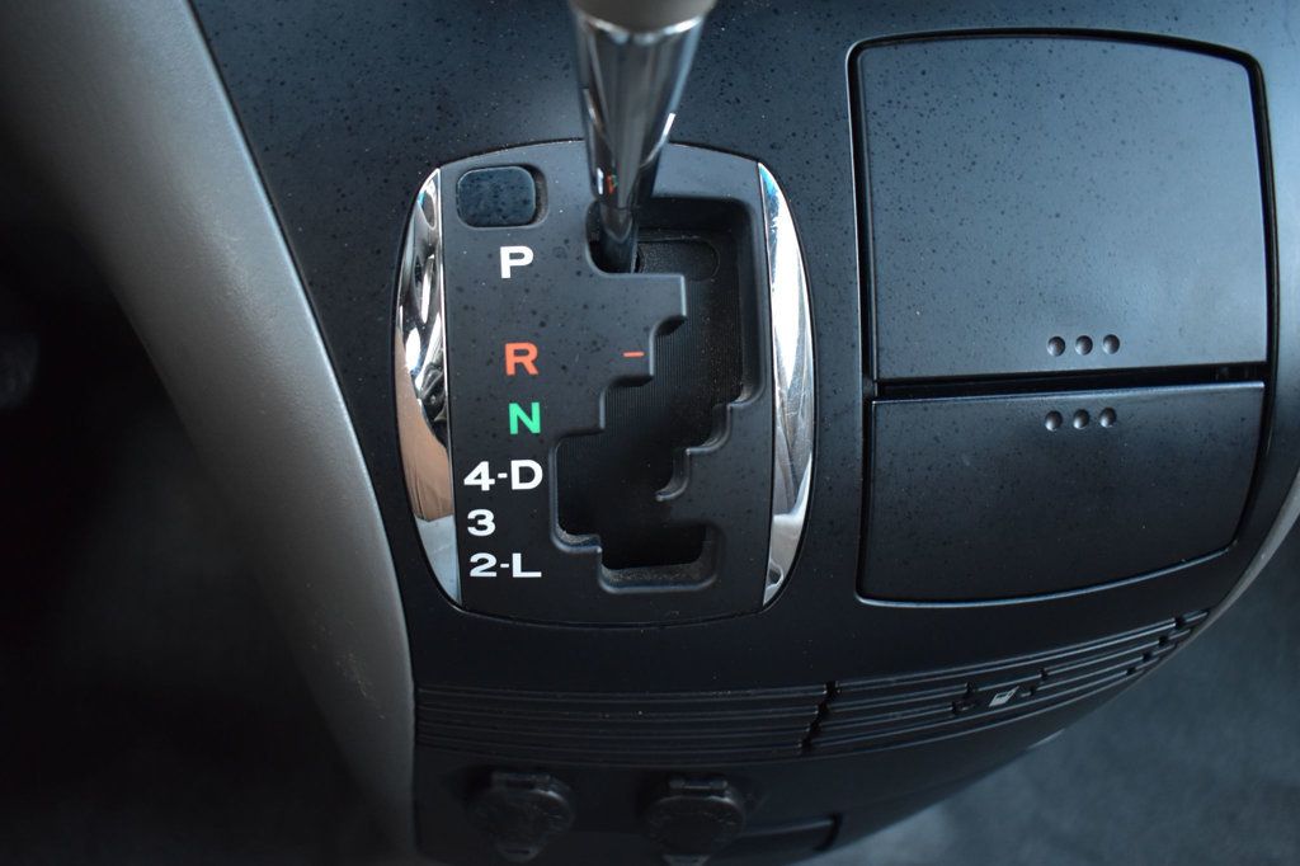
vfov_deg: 39.9
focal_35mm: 33
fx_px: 1191
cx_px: 650
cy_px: 433
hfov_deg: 57.2
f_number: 3.8
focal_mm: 22
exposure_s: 1/13
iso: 1600
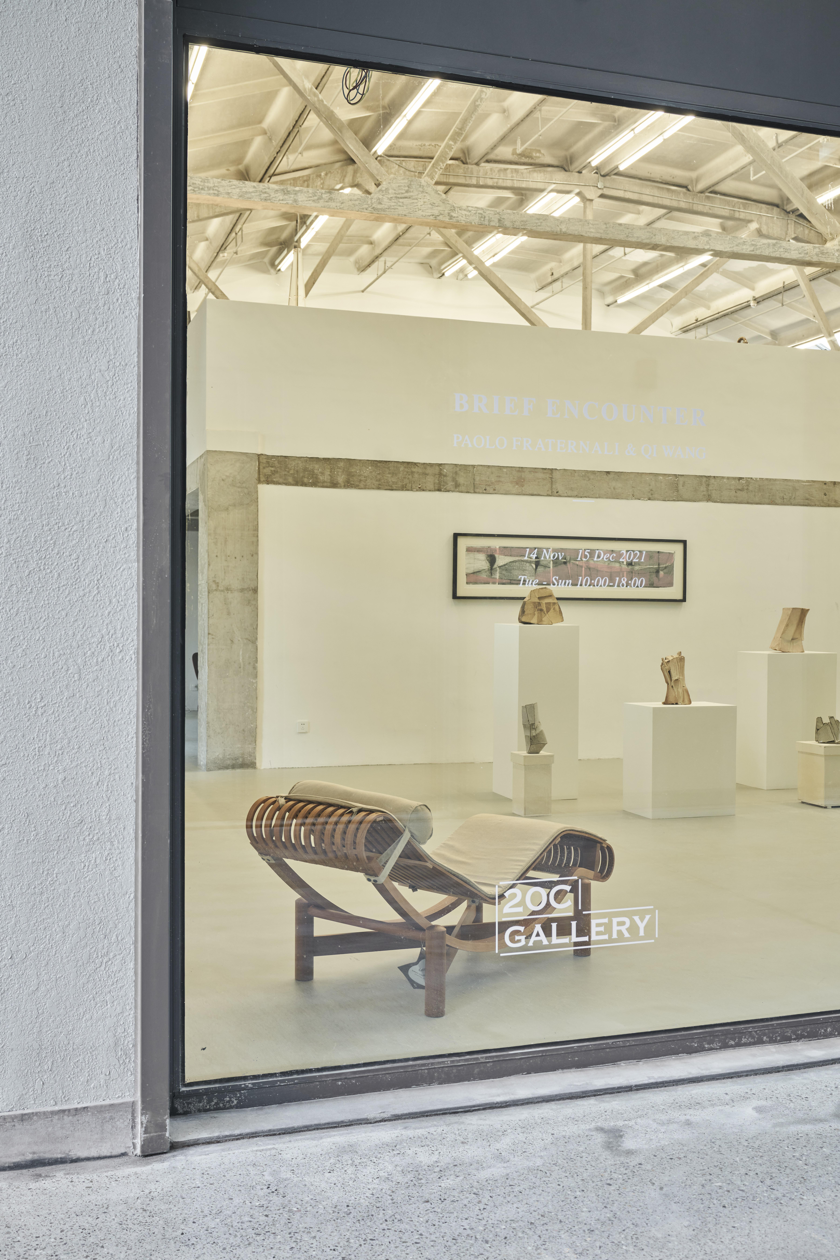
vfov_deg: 54.4
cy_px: 630
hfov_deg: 37.9
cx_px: 420
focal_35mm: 35
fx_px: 1225
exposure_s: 1/8
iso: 400
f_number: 5.6
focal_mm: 35
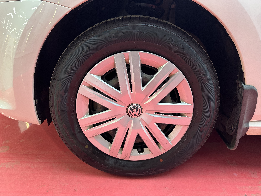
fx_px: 181
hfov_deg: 71.6
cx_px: 130
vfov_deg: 56.8
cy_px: 98
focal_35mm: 24
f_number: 1.78
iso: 160
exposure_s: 1/50
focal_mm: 6.86
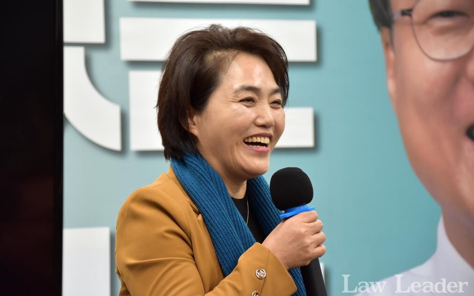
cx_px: 236
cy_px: 151
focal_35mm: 151
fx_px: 1951
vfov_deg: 8.7
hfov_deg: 13.9
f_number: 5.6
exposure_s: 1/160
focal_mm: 98
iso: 1250
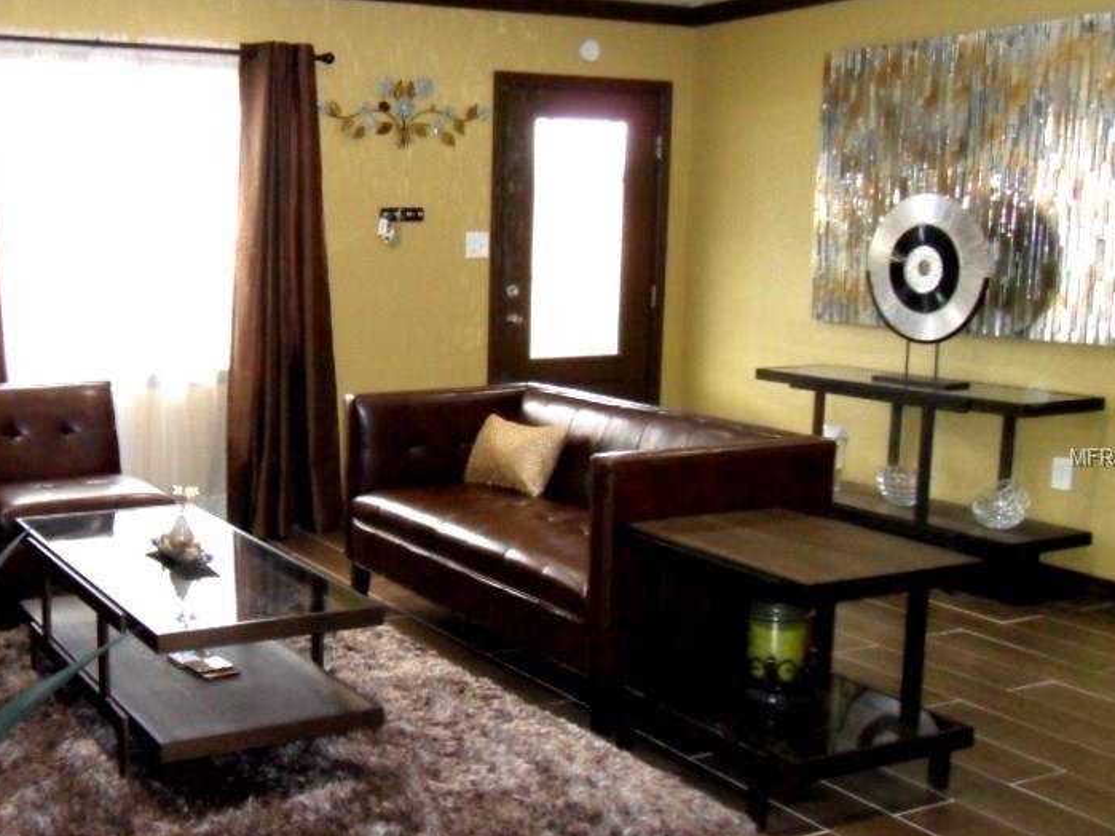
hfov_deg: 44.9
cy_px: 458
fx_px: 1320
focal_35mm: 41
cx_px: 349
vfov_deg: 35.1
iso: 640
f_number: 3.4
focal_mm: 5
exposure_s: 1/45
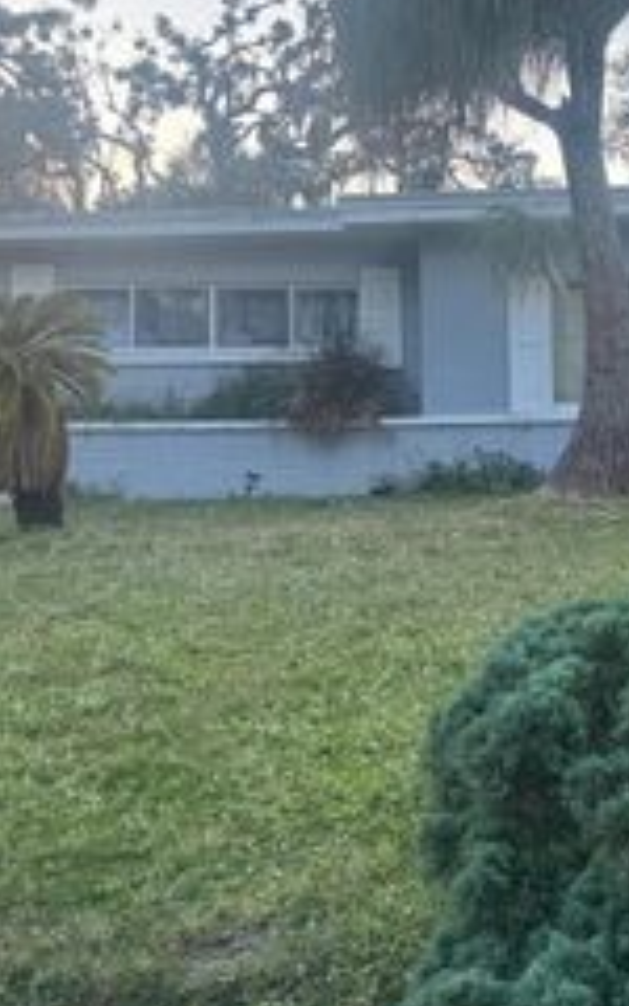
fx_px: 1454
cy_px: 379
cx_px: 763
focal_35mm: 53
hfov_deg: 22.4
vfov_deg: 38.0
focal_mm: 6.76
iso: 80
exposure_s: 1/390
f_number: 1.78
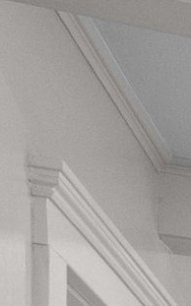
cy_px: 692
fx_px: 1343
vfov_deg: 11.2
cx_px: 1472
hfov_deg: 4.0
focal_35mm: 161
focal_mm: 16
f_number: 7.1
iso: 1600
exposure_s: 1/8
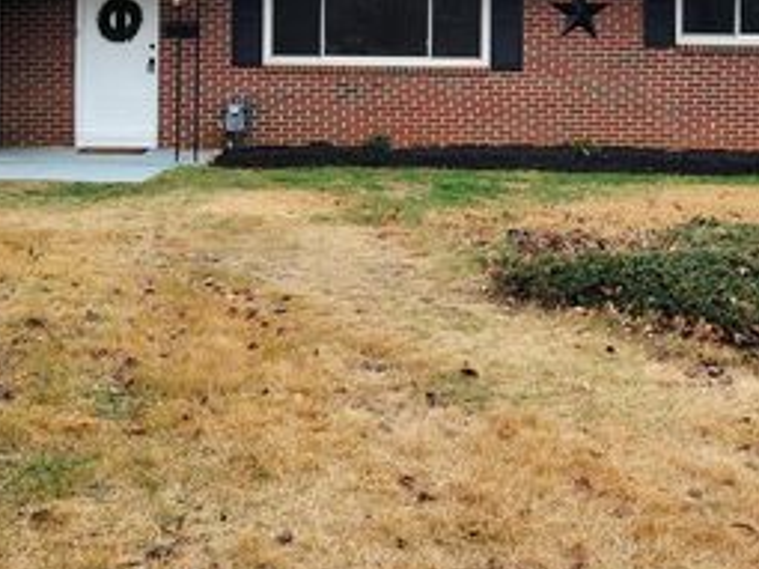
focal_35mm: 51
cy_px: 25
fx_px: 1118
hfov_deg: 37.4
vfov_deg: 27.2
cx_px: 316
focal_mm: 5.4
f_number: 1.8
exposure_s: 1/500
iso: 40
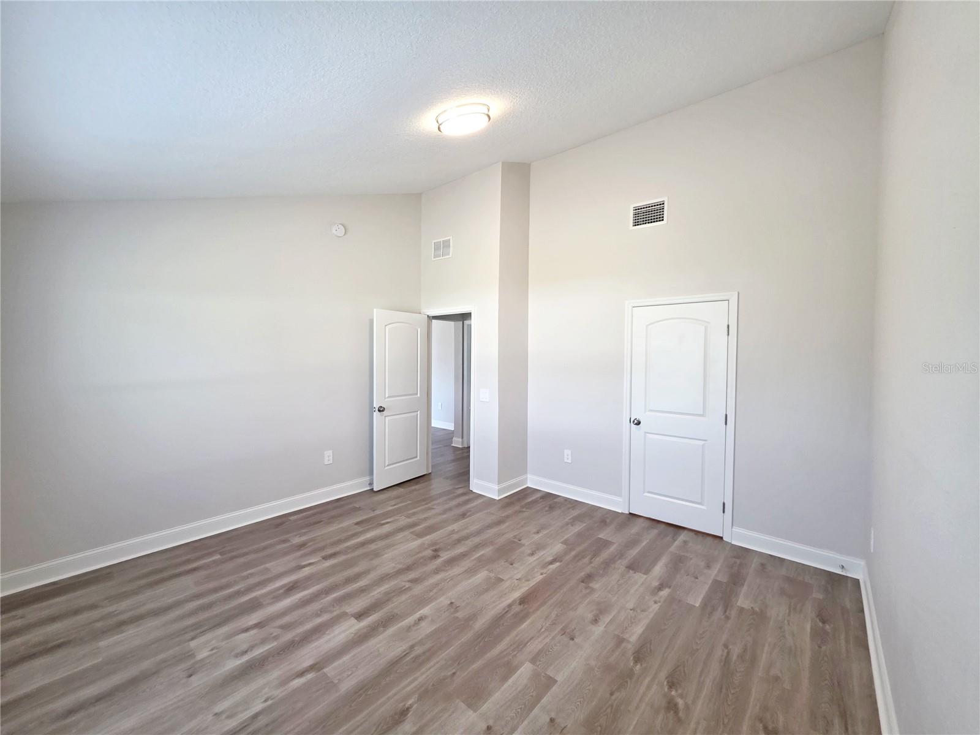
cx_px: 490
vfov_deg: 89.9
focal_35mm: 13
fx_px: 368
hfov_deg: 106.2
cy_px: 368
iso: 160
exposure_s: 1/120
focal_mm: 2.2
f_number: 1.9
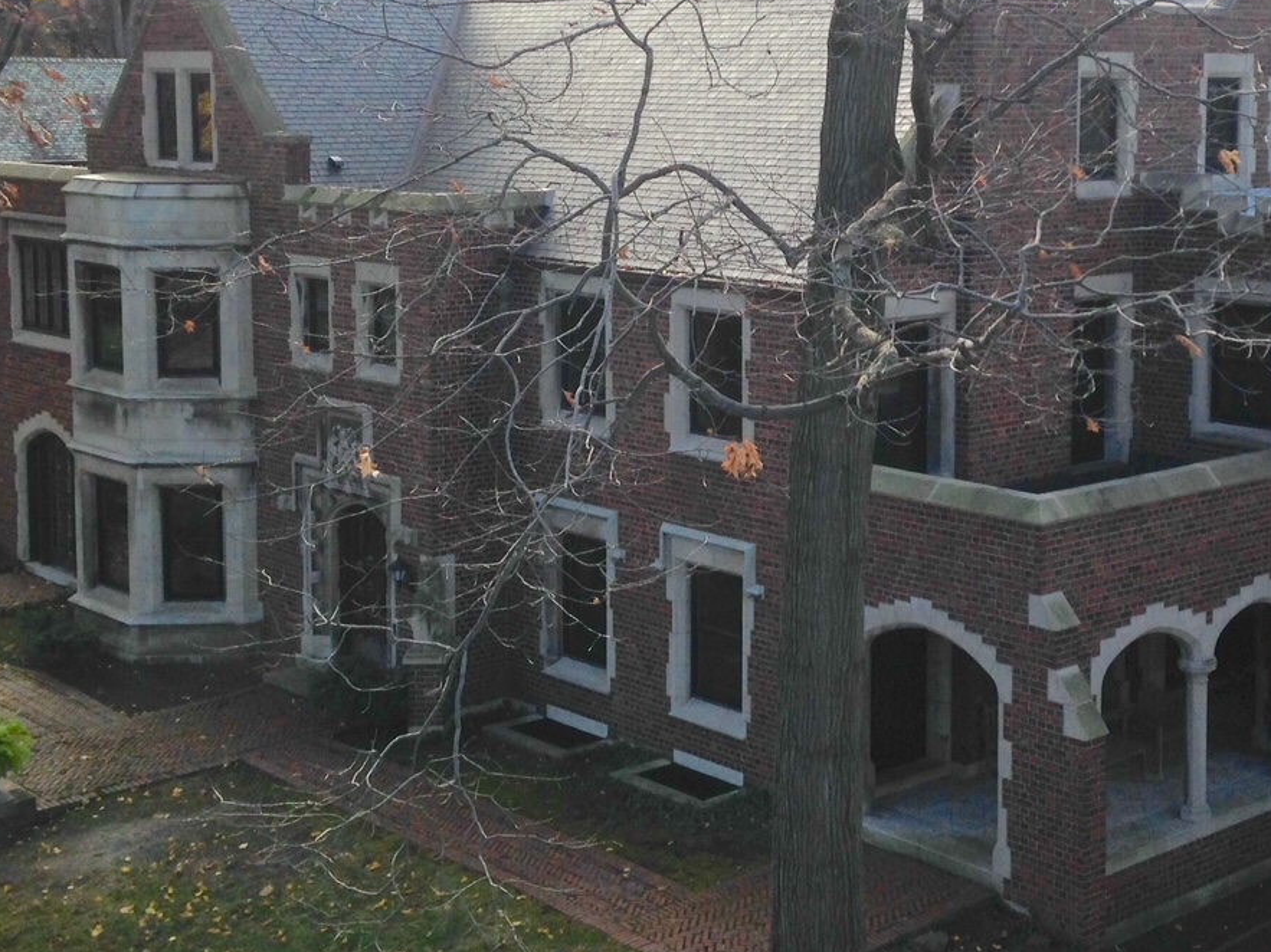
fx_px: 2239
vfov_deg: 23.9
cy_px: 295
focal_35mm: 61
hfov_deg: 31.2
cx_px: 940
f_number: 2.4
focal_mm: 4.12
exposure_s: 1/847
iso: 50
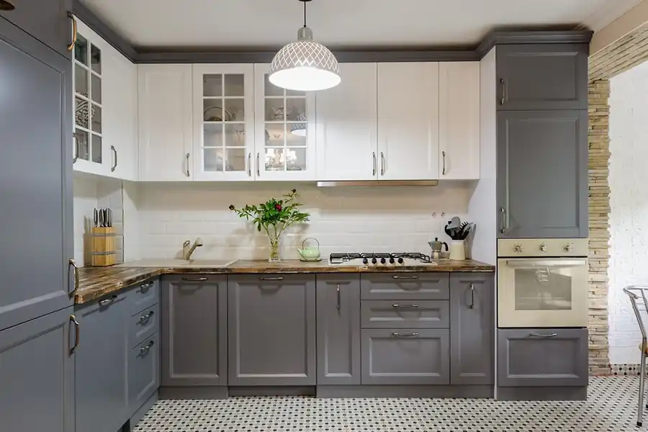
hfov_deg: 73.7
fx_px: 432
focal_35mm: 24
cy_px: 216
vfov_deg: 53.1
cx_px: 324
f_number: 10
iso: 400
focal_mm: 24
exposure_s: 1/5
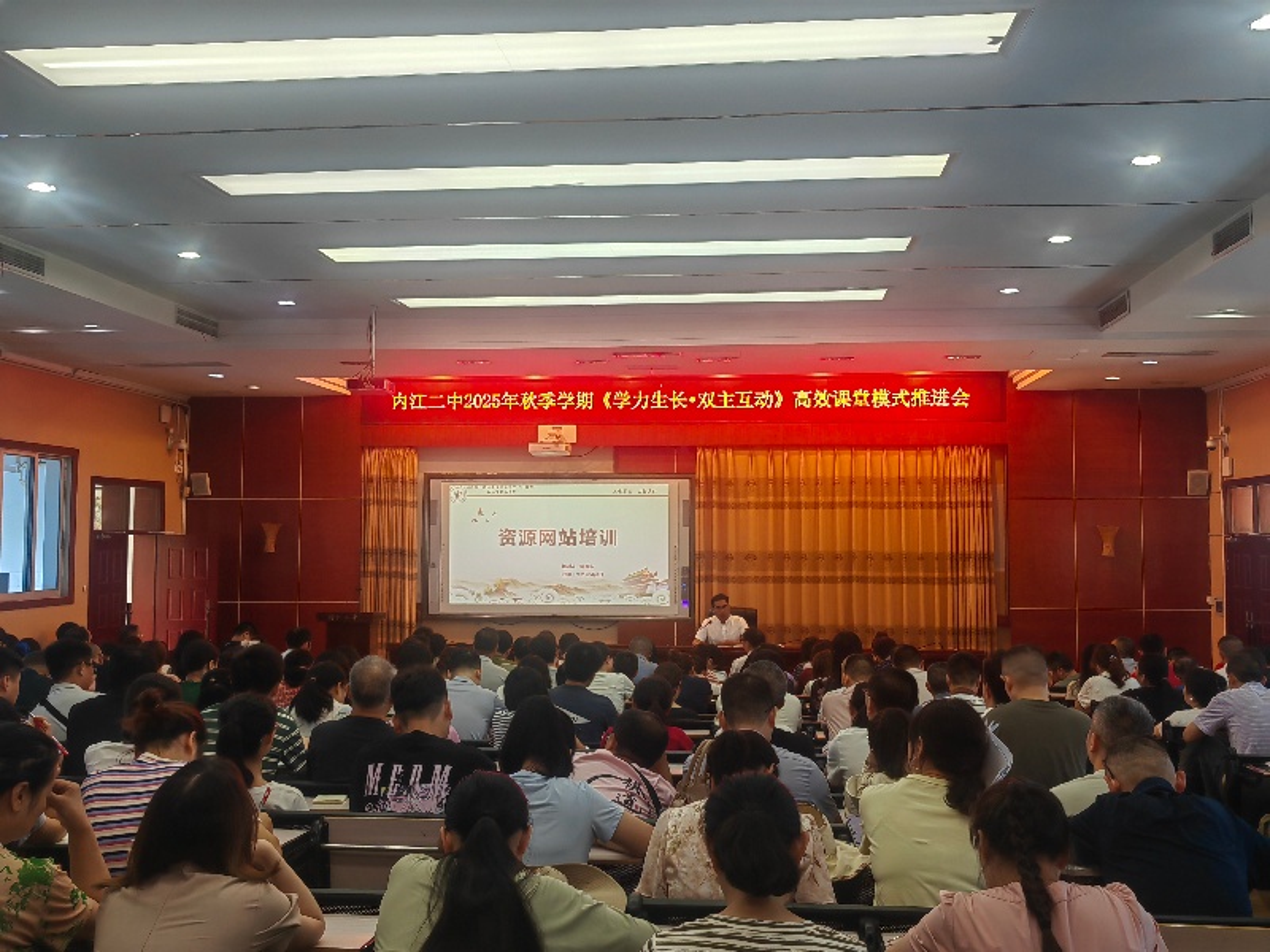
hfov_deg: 55.4
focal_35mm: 33
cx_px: 635
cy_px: 476
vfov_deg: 42.9
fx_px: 1211
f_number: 1.8
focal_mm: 5.54
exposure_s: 1/100
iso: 50
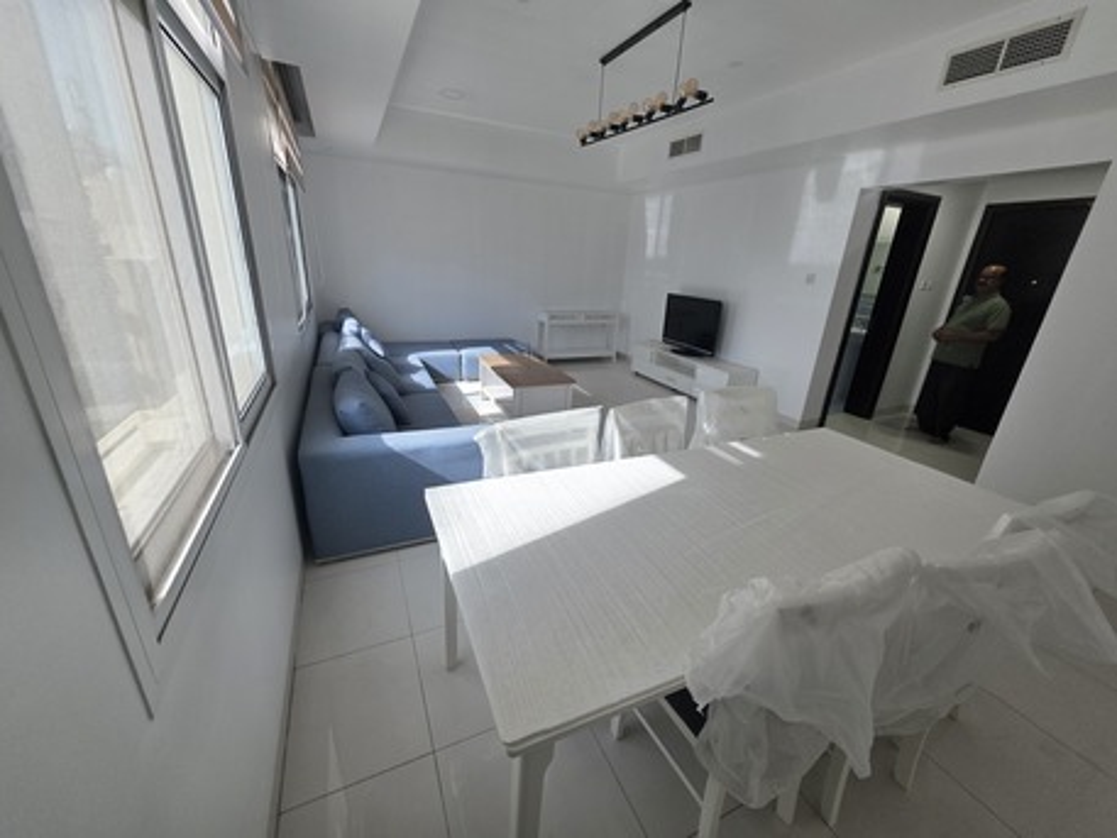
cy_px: 419
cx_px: 558
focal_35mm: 13
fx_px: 420
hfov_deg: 106.2
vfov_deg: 89.9
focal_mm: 2.2
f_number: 1.9
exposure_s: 1/120
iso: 64
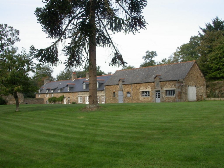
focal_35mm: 38
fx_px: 246
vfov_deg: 37.7
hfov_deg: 49.0
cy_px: 84
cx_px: 112
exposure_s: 1/223
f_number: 6
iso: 100
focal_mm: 7.85
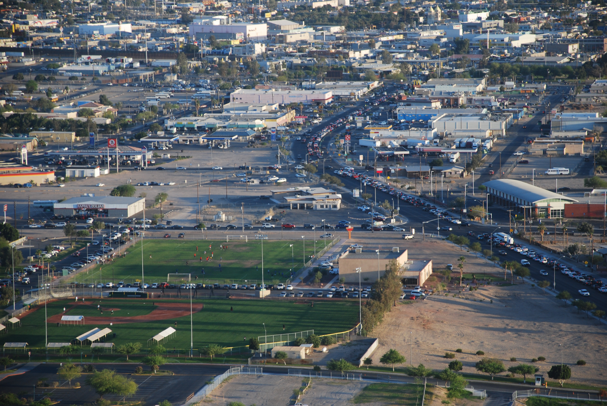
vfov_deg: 8.7
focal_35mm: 158
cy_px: 203
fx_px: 2659
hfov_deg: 13.0
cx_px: 304
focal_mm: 105
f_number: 5.6
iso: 200
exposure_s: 1/160
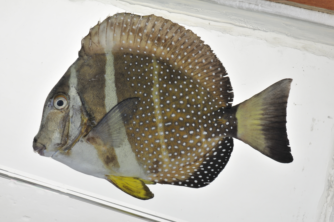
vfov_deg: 8.7
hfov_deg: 13.1
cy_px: 111
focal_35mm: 158
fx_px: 1459
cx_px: 167
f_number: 22
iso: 200
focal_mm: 105
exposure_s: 1/60
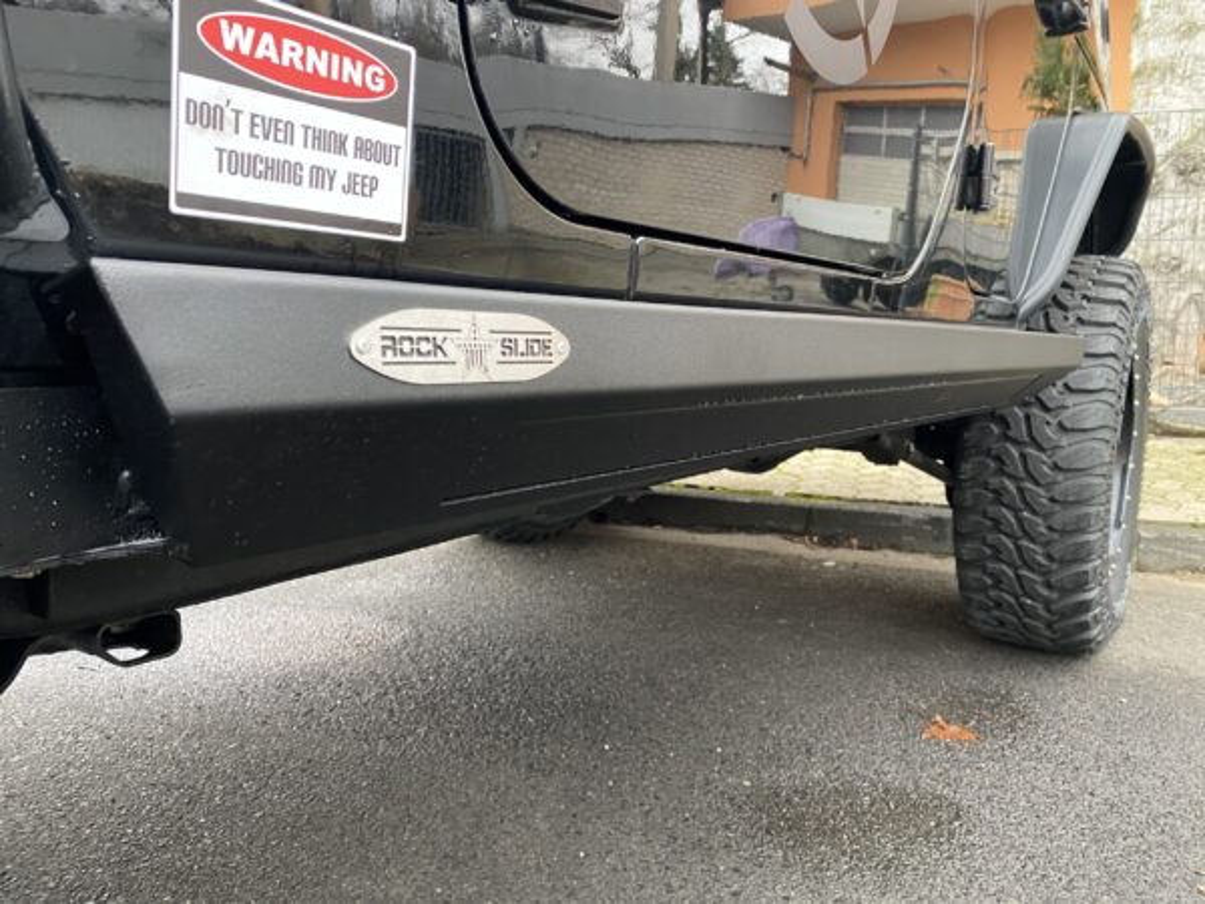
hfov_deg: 67.3
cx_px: 602
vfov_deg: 53.1
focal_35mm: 26
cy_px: 452
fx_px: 905
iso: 320
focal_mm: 4.25
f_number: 1.8
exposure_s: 1/60
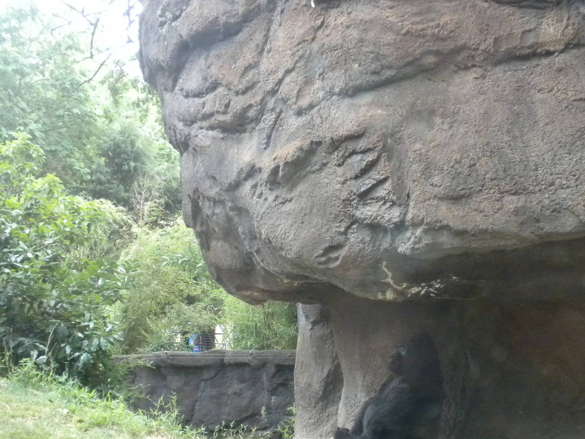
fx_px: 963
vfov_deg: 25.4
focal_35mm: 57
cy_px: 323
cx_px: 357
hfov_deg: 33.7
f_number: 3.5
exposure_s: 1/260
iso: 400
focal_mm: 6.6
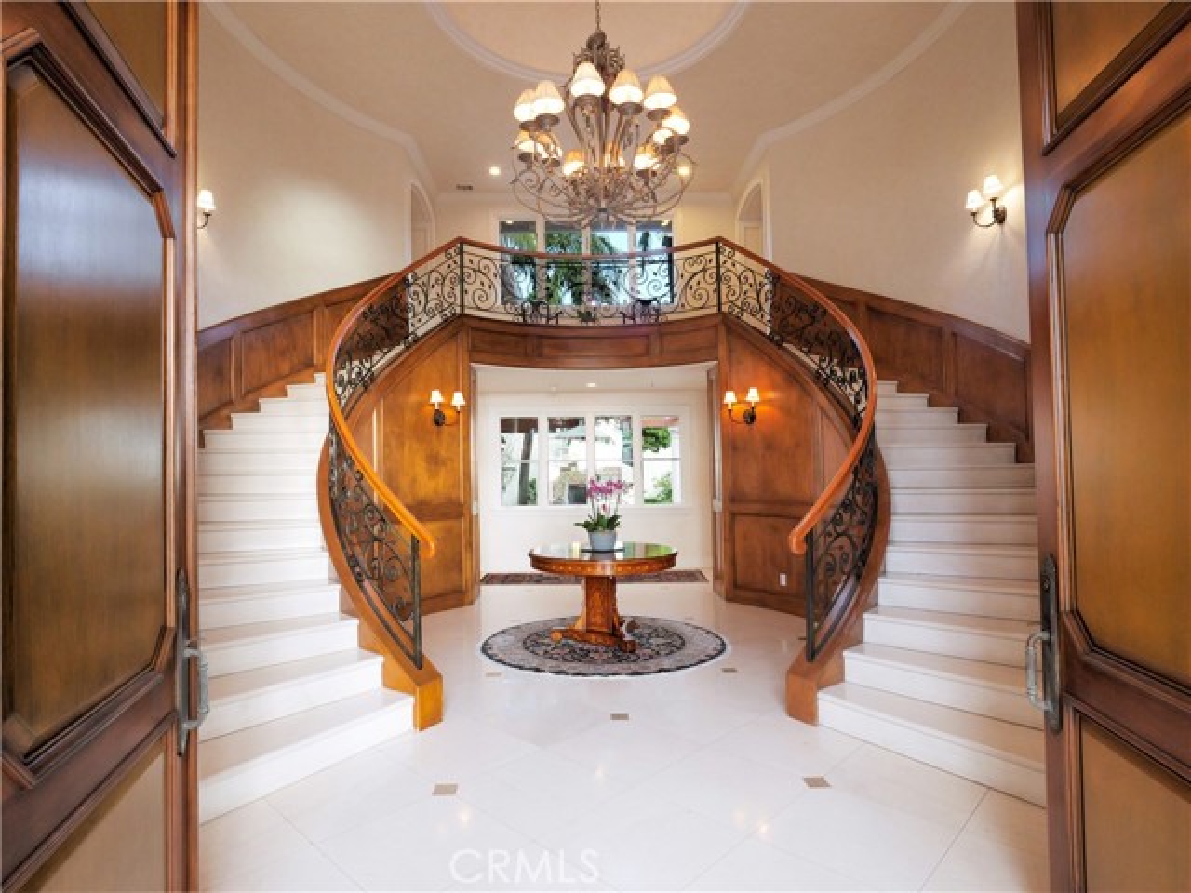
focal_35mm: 18
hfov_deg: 87.8
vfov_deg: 71.6
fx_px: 619
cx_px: 596
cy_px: 446
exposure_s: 1/50
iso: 1600
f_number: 8
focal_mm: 9
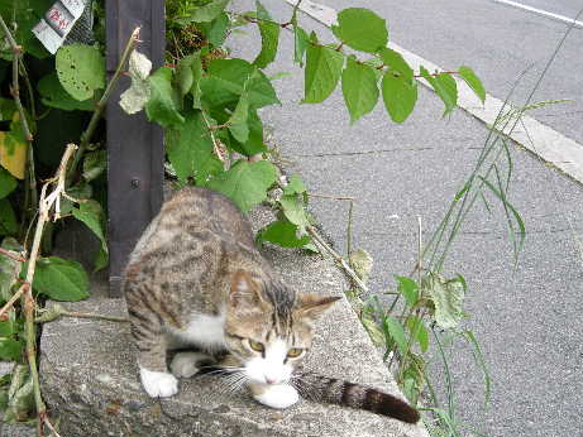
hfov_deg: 38.0
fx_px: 842
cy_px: 282
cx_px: 221
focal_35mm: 50
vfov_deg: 29.0
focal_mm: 7.5
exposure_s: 1/250
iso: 95
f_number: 2.7
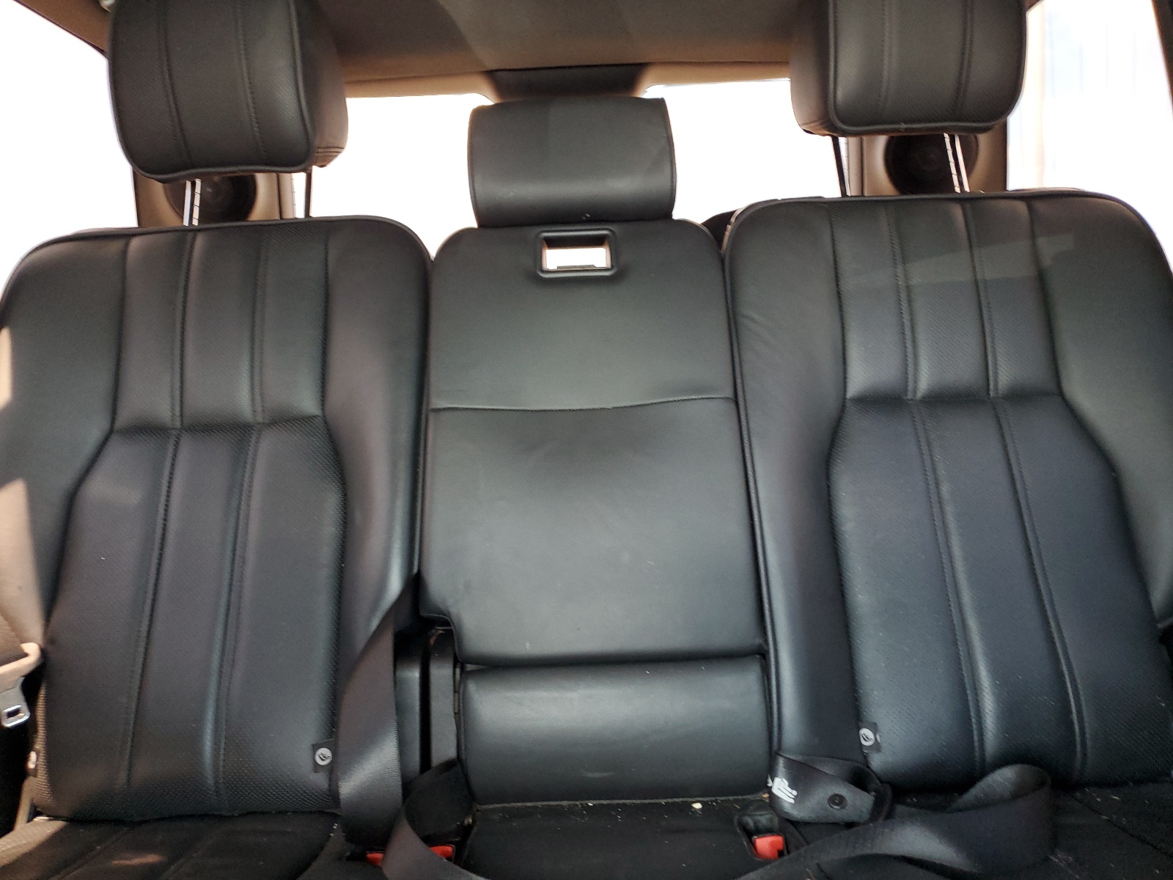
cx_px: 586
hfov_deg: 67.3
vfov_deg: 53.1
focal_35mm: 26
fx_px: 881
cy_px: 440
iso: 142
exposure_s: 1/60.2
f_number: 1.5
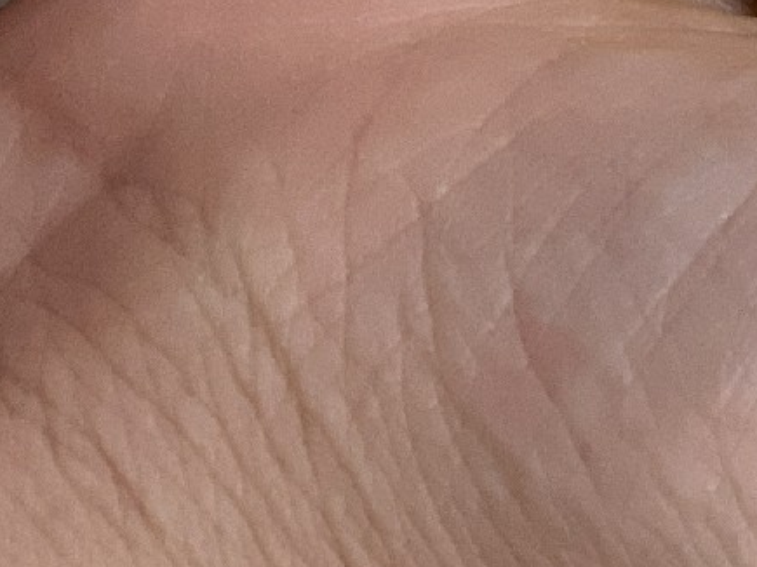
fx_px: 6275
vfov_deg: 5.1
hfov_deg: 6.7
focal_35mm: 287
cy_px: -579
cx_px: 1458
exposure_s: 1/103
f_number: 2.4
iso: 125
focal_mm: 6
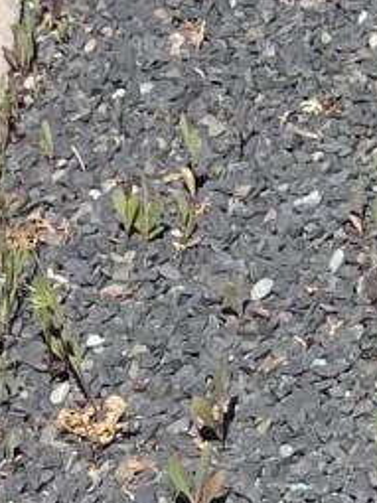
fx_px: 2965
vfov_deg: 8.2
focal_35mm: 204
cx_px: 1190
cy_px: -1028
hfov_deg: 6.5
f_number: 1.6
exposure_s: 1/2688
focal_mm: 5.1
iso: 50
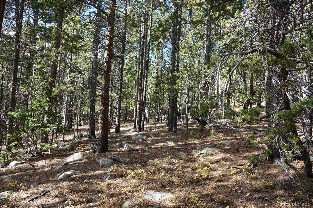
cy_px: 104
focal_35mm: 24
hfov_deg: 73.8
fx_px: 209
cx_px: 156
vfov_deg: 53.1
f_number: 2.8
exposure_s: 1/250
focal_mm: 8.8
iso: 100
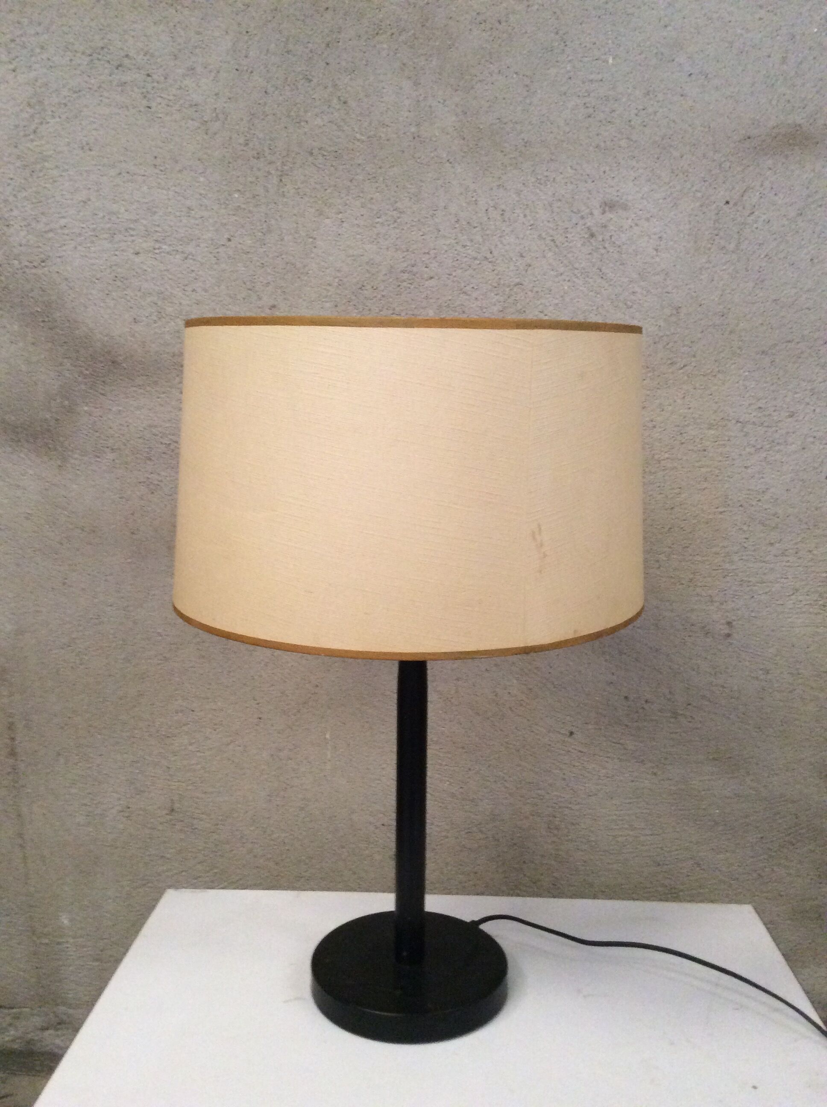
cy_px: 554
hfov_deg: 44.1
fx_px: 1022
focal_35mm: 32
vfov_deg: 56.9
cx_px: 414
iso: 250
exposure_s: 1/17
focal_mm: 3.3
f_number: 2.4
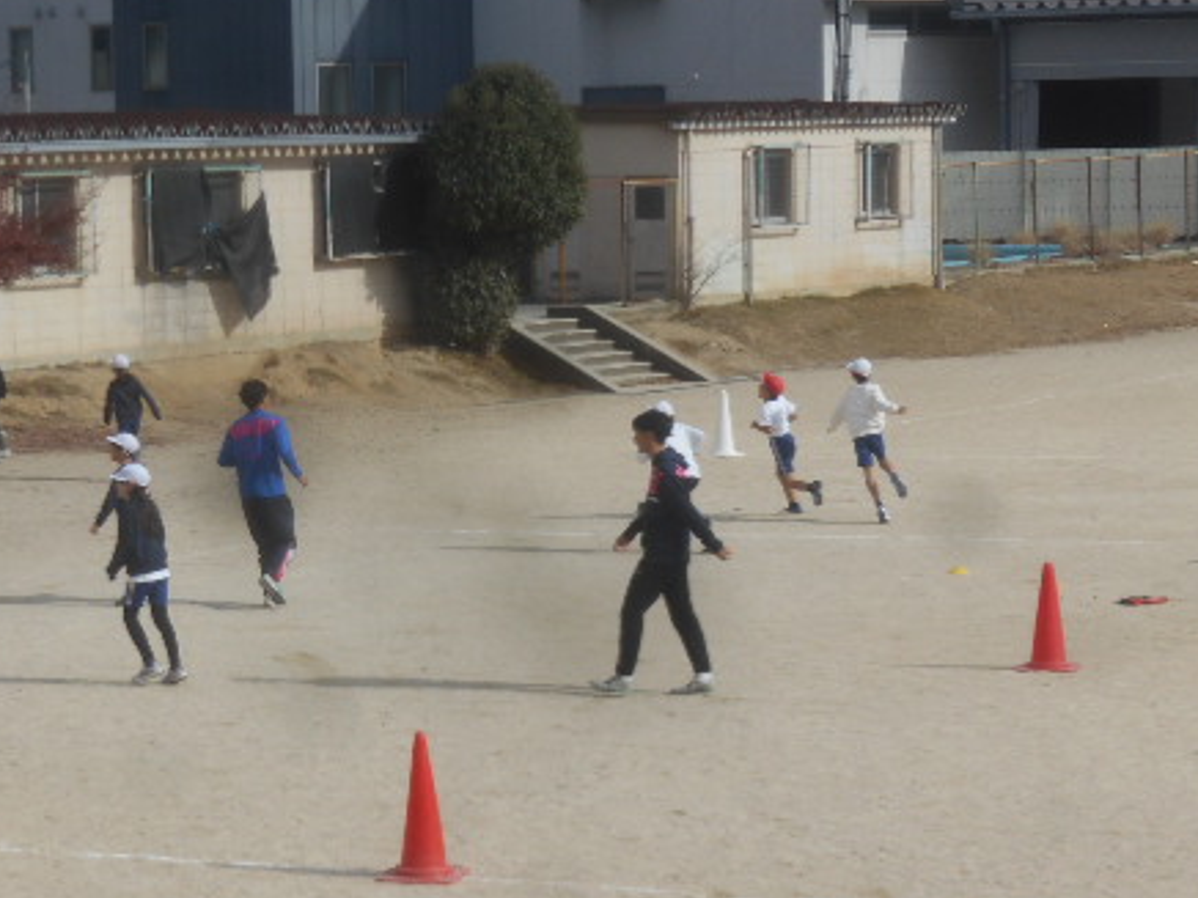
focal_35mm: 144
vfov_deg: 10.3
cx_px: 352
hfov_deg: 13.7
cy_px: 508
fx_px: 4984
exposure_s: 1/640
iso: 80
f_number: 5.5
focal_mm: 17.6
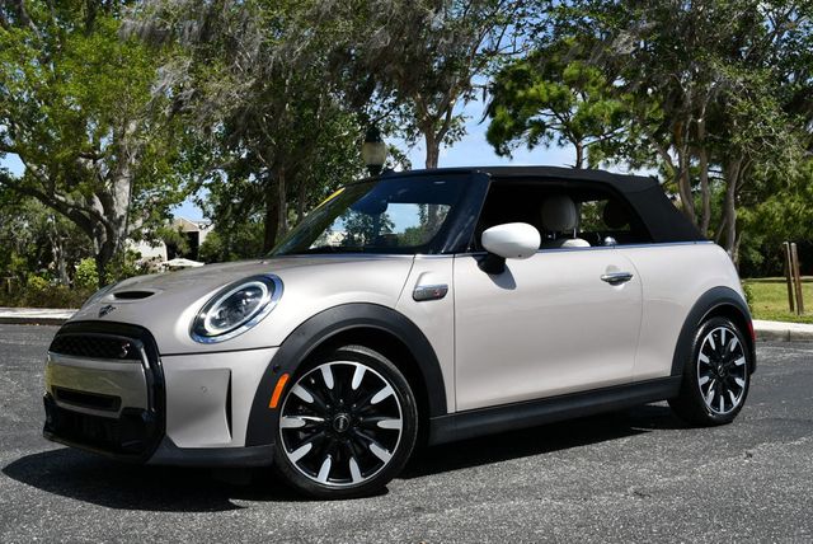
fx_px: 995
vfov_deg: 30.6
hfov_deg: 44.5
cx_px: 406
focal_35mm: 44
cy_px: 272
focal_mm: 22
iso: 100
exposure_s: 1/320
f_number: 9
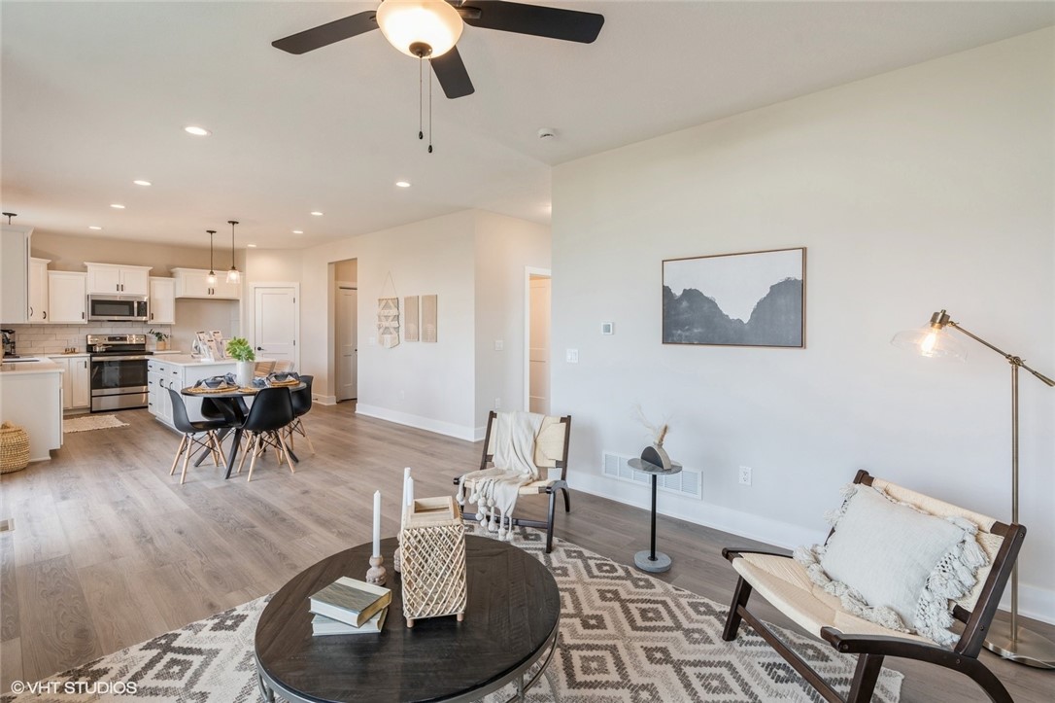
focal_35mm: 16
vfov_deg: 73.7
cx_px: 528
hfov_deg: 96.8
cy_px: 352
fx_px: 469
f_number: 8
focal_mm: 16
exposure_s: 1/8
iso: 200
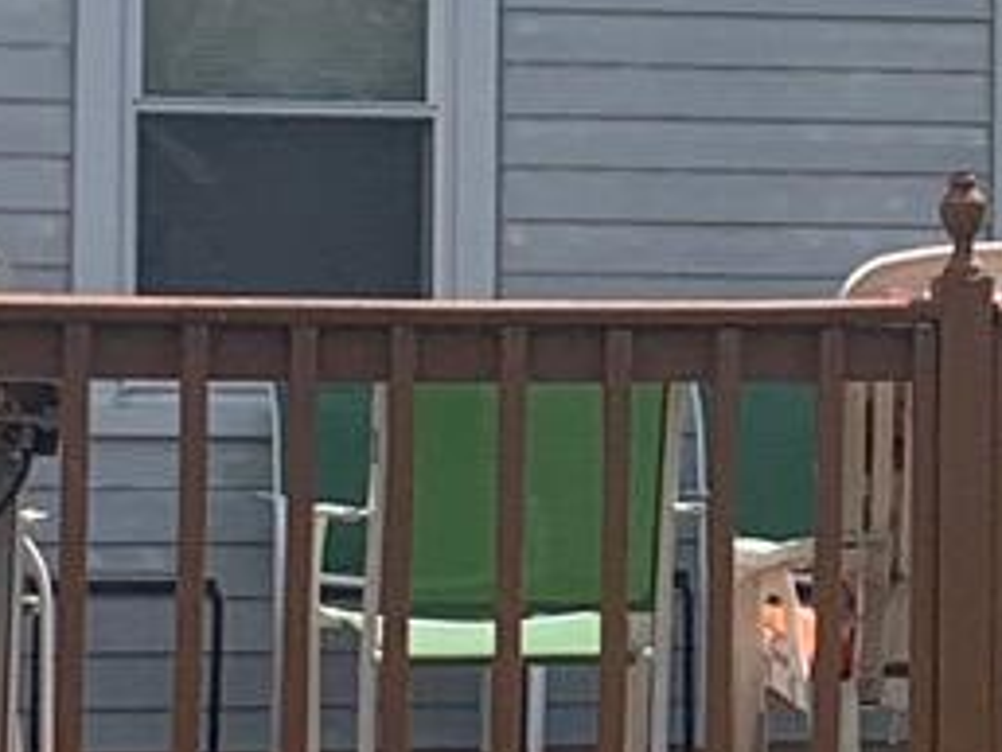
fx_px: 5995
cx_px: 1599
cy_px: 152
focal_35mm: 207
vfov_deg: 7.2
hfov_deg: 9.2
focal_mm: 4.25
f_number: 1.8
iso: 25
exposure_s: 1/3401
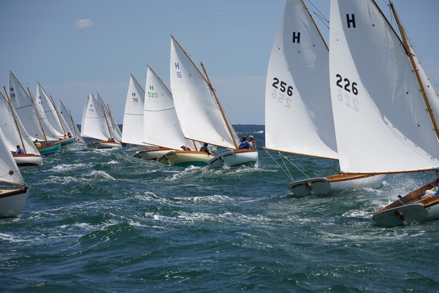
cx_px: 220
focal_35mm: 118
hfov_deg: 17.3
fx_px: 1445
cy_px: 146
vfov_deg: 11.6
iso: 125
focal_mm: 79
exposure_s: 1/1250
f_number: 5.6
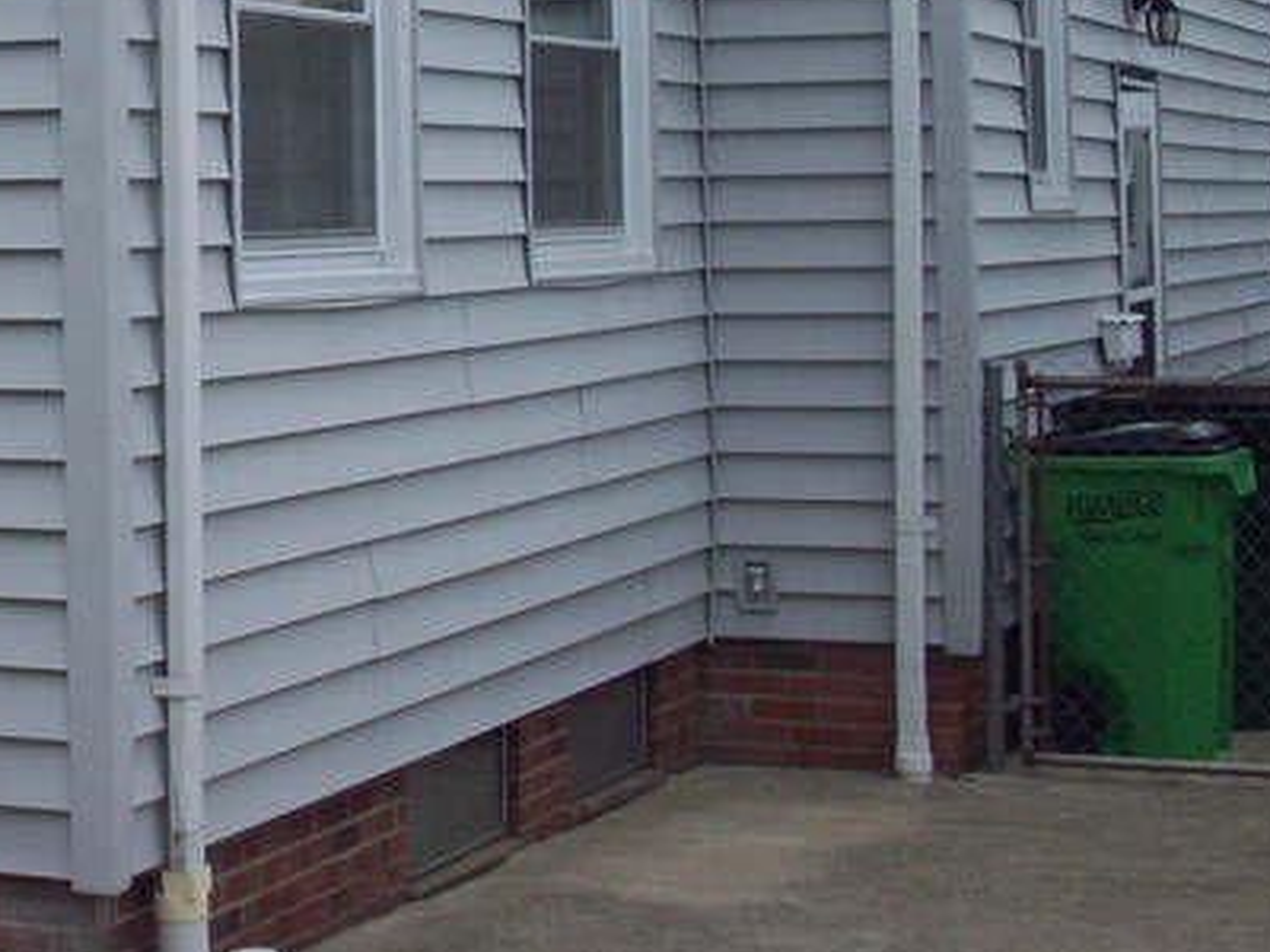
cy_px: -45
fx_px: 3484
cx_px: -188
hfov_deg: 19.6
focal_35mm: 95
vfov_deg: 15.2
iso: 80
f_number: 5.6
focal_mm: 6.2
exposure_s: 1/402
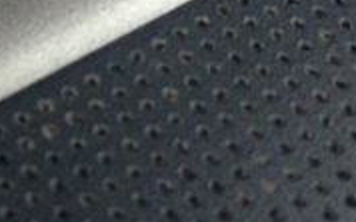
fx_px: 1522
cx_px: -206
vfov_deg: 8.1
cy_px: -150
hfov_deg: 12.6
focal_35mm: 157
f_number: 2.4
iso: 320
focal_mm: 4.12
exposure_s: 1/20
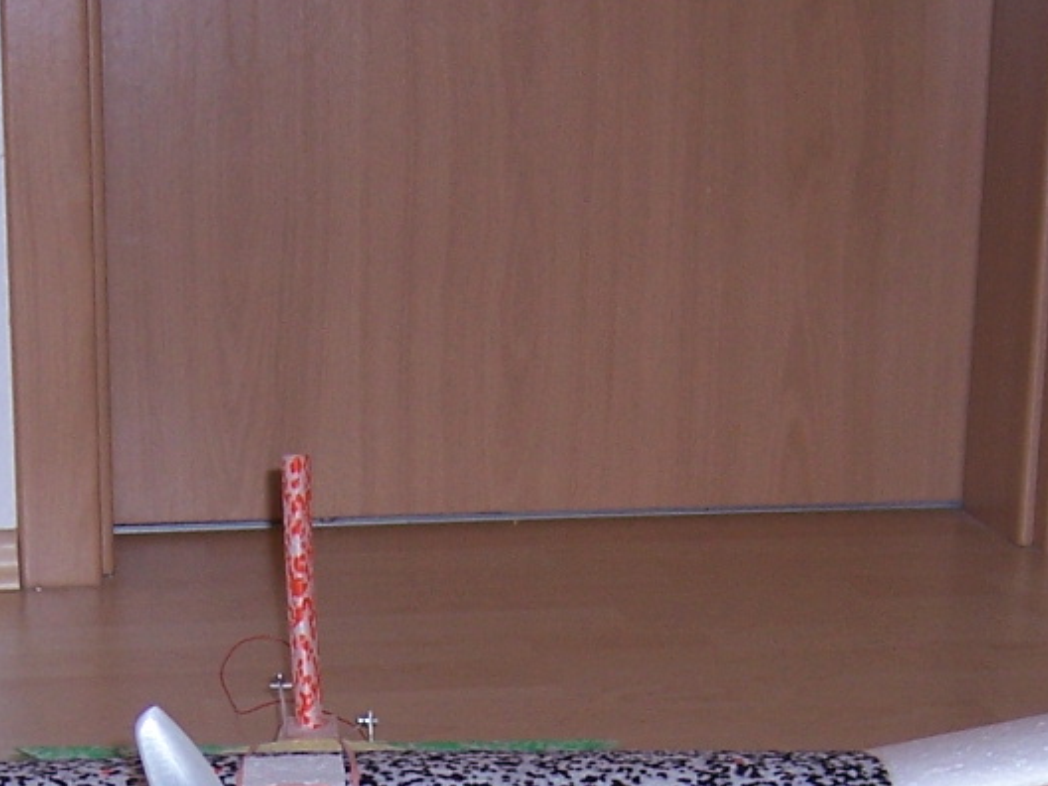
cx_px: 377
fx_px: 2937
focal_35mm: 97
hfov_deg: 20.2
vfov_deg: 14.6
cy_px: 1036
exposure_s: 1/60
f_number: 2.8
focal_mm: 5.5
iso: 80
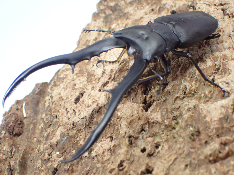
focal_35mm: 74
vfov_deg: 19.9
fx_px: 500
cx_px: 117
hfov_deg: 26.3
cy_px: 88
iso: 800
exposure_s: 1/125
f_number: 4.2
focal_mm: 13.47
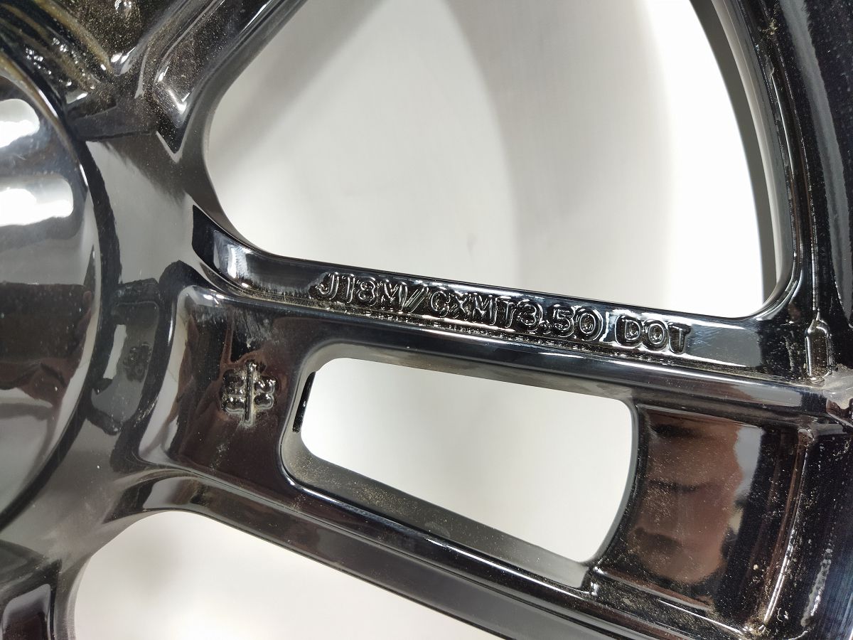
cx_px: 426
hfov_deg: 65.3
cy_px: 320
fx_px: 665
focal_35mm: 27
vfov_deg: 51.4
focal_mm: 4.71
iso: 203
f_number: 1.79
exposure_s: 1/50
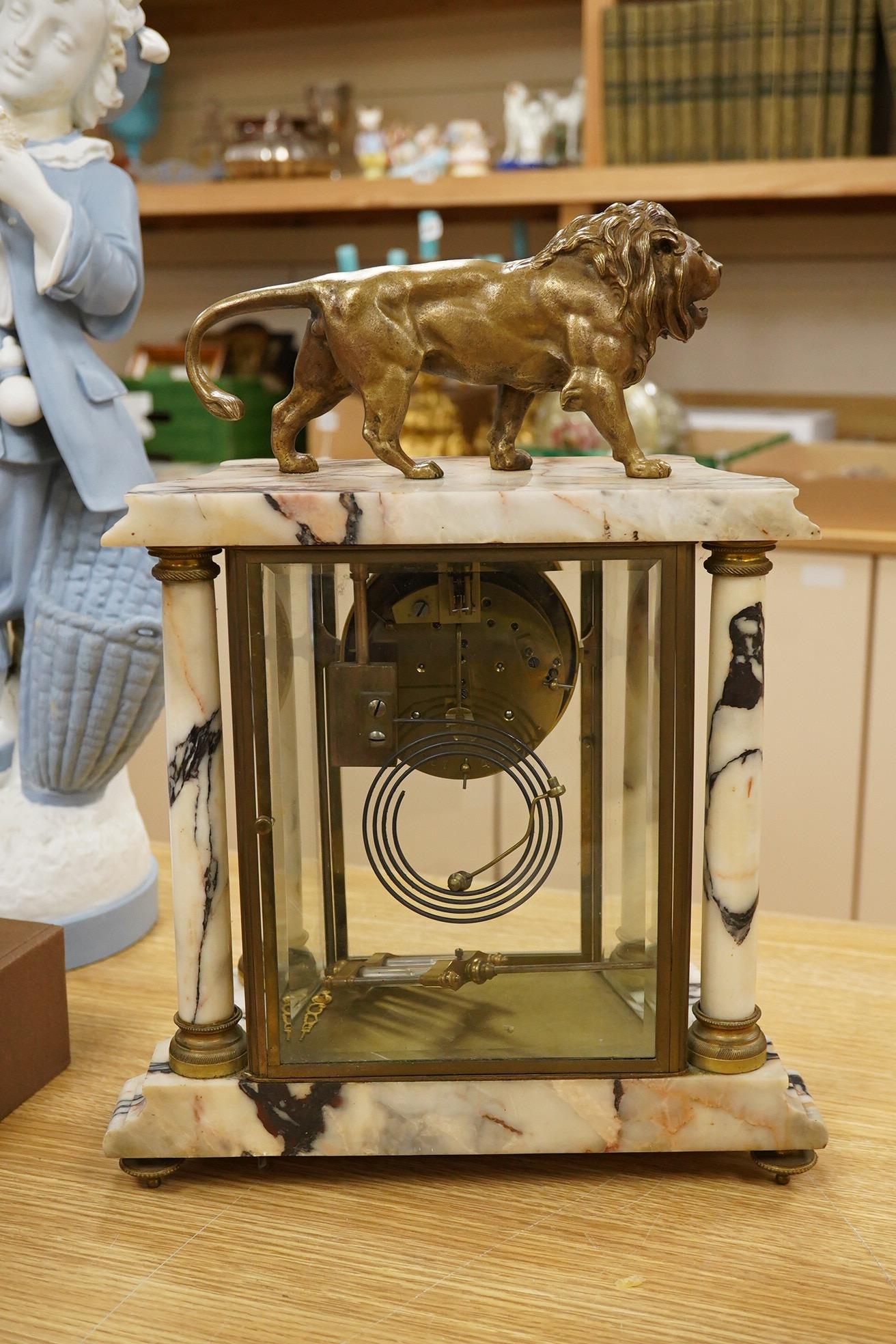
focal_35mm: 45
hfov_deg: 29.9
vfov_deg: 43.6
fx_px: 1680
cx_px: 448
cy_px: 672
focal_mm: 30
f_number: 8
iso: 2500
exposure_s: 1/160
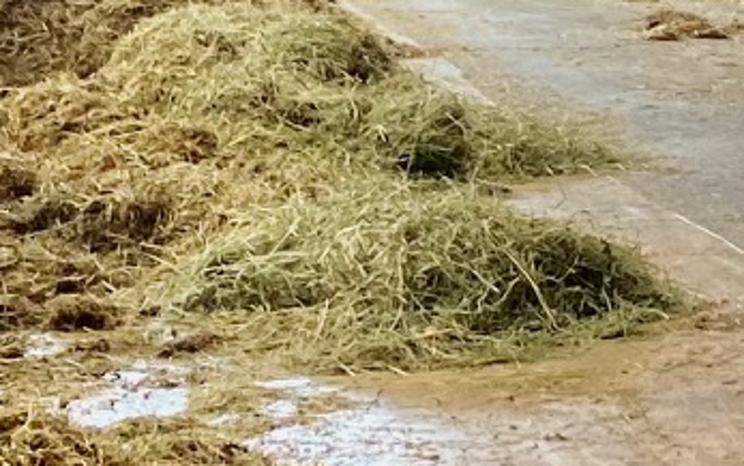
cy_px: 163
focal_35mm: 160
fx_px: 3245
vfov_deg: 8.2
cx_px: 725
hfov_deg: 12.9
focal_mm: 4.25
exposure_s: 1/60
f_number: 1.8
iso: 160
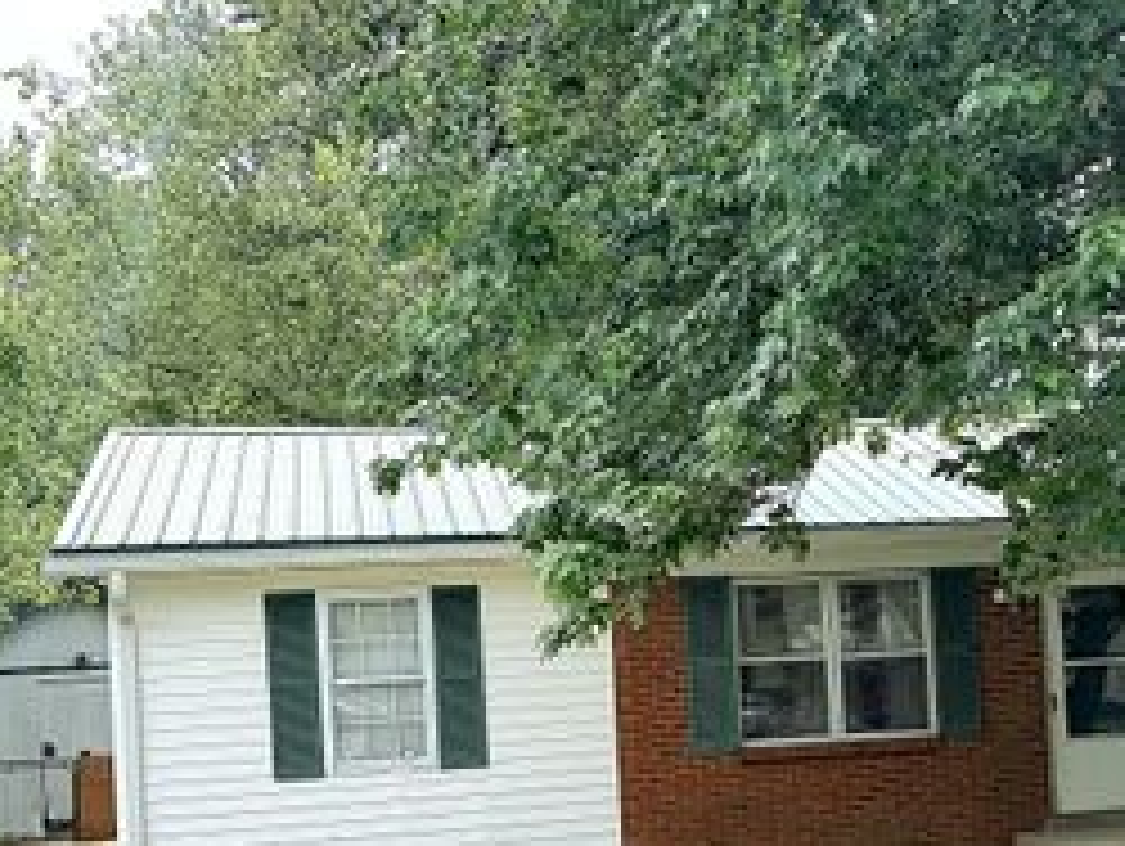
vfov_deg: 24.1
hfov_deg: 31.5
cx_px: 864
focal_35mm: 60
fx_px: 1952
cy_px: 655
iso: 100
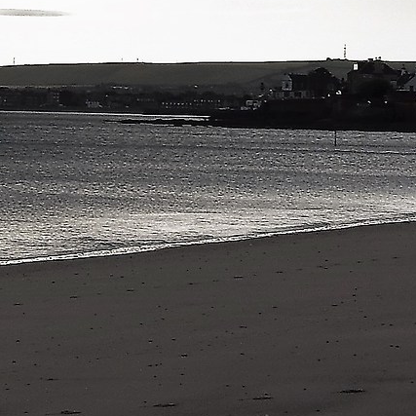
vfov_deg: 13.3
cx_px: 46
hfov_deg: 13.4
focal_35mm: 129
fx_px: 1754
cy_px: -46
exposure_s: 1/100
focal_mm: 18
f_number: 13
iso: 200
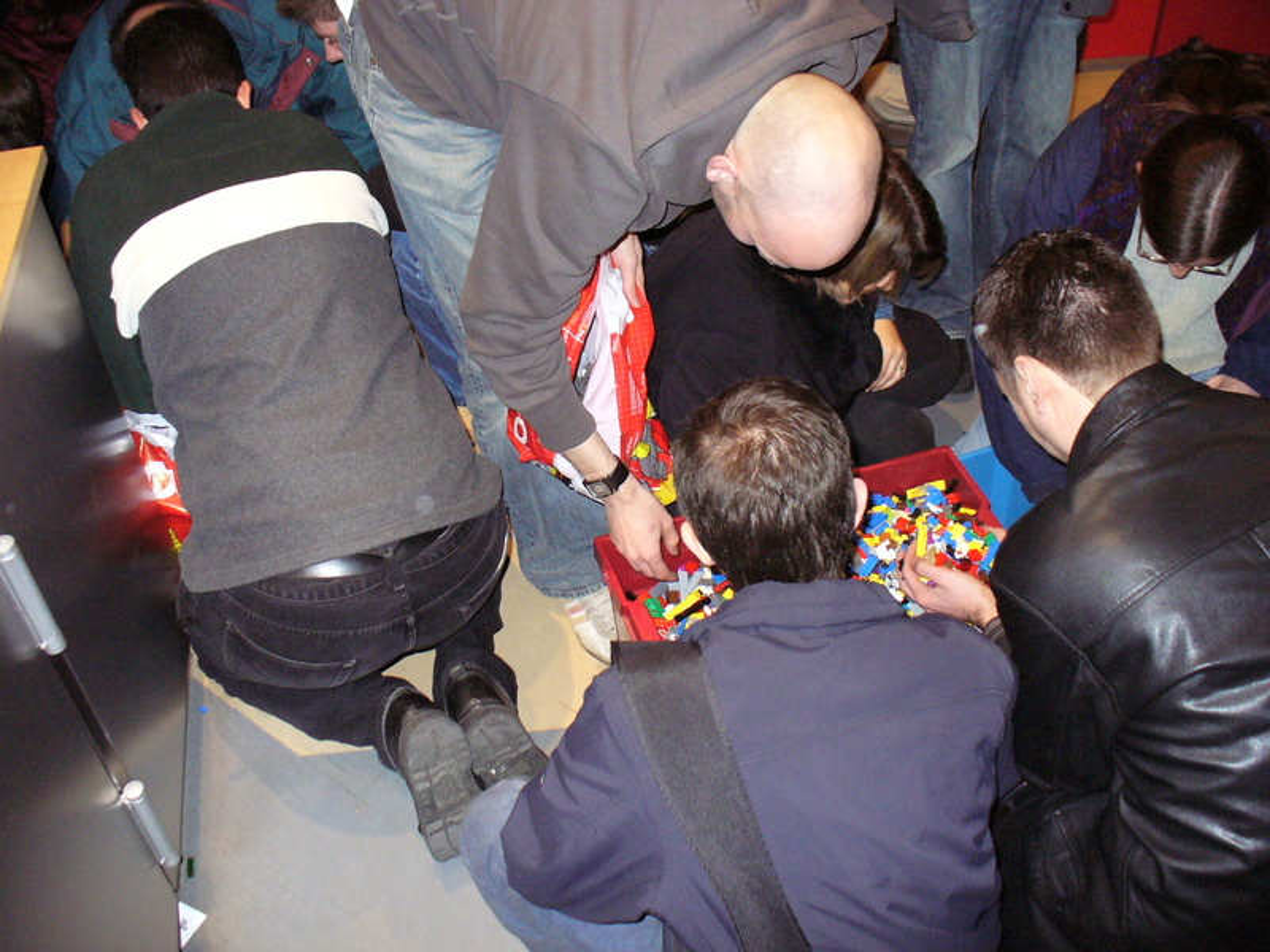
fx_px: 1357
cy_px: 476
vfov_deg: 38.7
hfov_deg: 50.1
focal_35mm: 37
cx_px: 635
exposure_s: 1/60
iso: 400
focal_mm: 6.1
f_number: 2.8
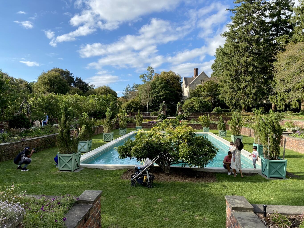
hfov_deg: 67.3
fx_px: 228
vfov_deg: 53.1
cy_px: 114
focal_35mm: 26
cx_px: 152
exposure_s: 1/1866
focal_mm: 4.25
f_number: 1.8
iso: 32
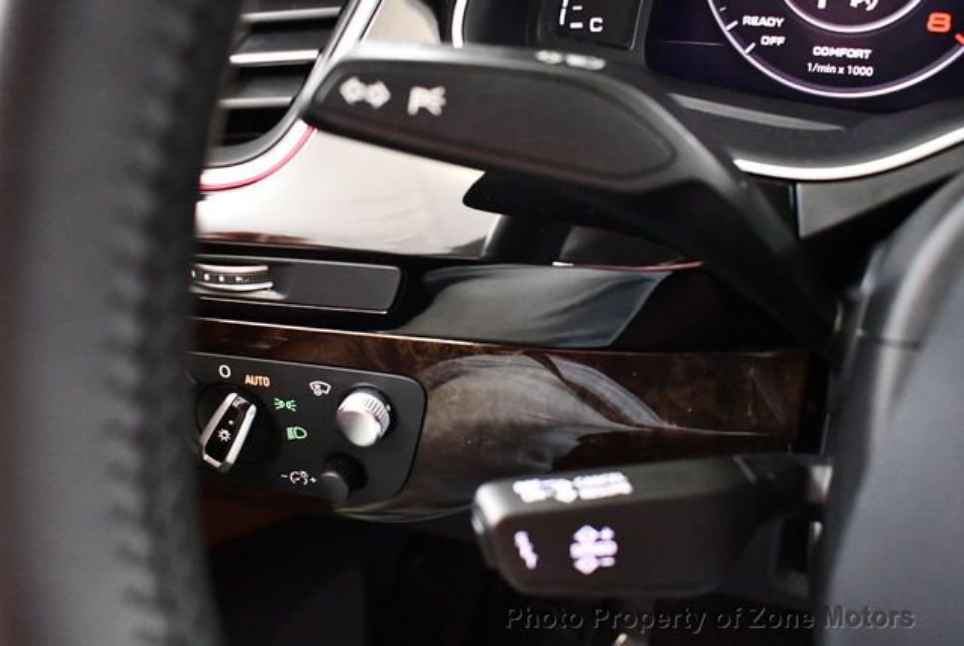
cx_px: 482
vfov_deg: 37.0
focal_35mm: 36
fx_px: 966
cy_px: 323
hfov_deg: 53.1
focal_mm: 18
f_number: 3.5
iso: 5600
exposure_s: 1/60
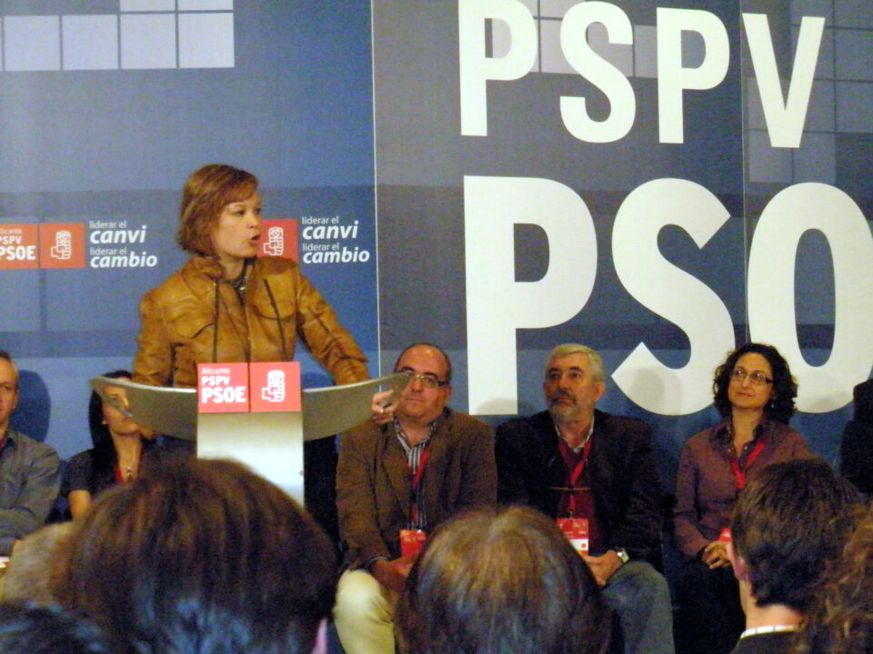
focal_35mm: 119
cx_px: 436
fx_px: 3001
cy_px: 327
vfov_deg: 12.5
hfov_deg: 16.6
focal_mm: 21
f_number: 5.1
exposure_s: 1/200
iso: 800
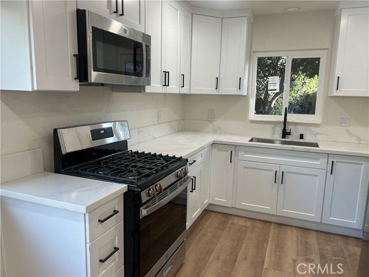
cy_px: 138
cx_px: 184
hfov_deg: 67.3
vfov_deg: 53.1
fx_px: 277
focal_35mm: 26
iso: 64
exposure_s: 1/121
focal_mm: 5.7
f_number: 1.5
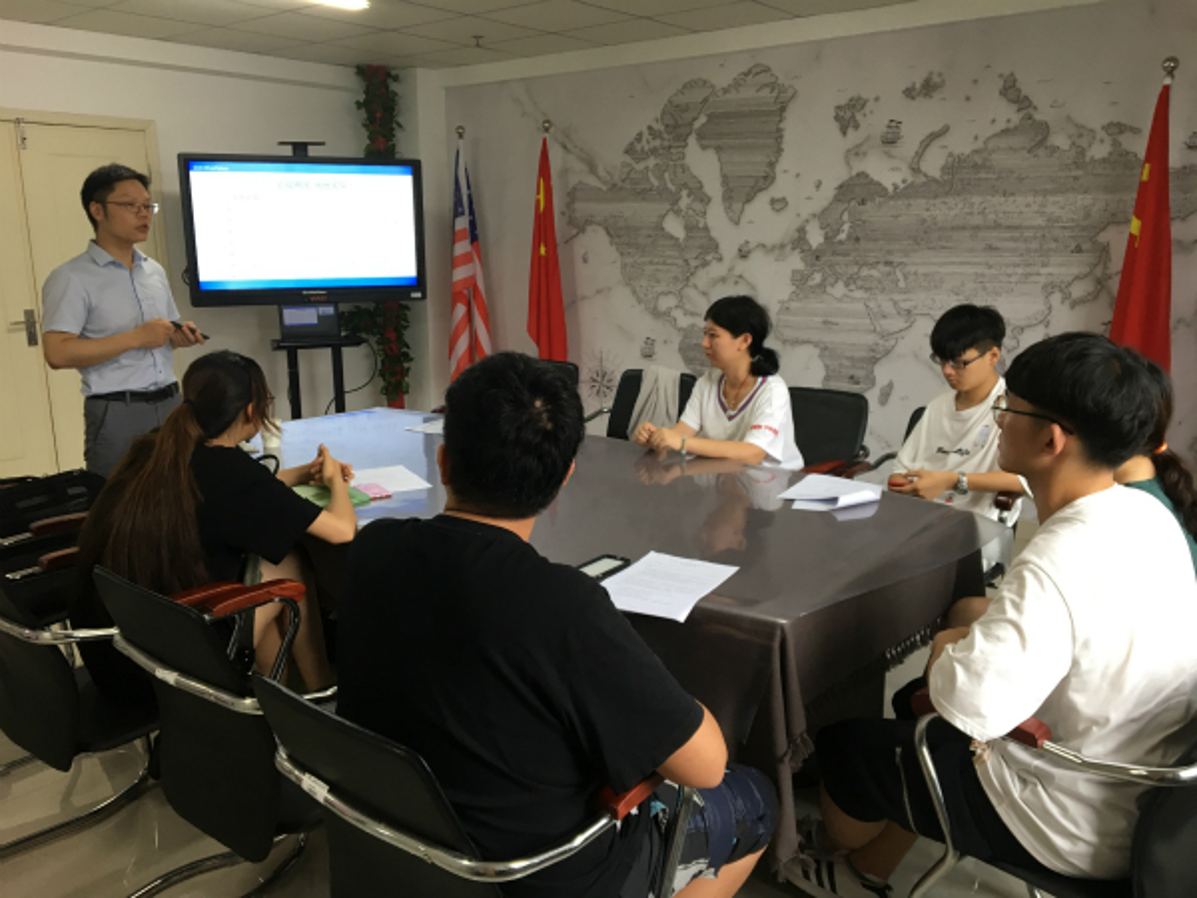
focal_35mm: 29
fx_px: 1003
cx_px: 598
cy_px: 449
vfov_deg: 48.2
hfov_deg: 61.7
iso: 64
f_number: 2.2
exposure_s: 1/33
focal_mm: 4.15
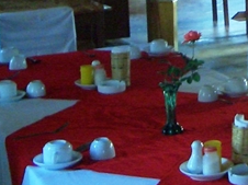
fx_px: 887
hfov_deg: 14.5
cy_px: -66
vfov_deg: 11.6
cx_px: 404
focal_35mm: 124
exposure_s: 1/10
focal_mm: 5.8
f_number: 2.6
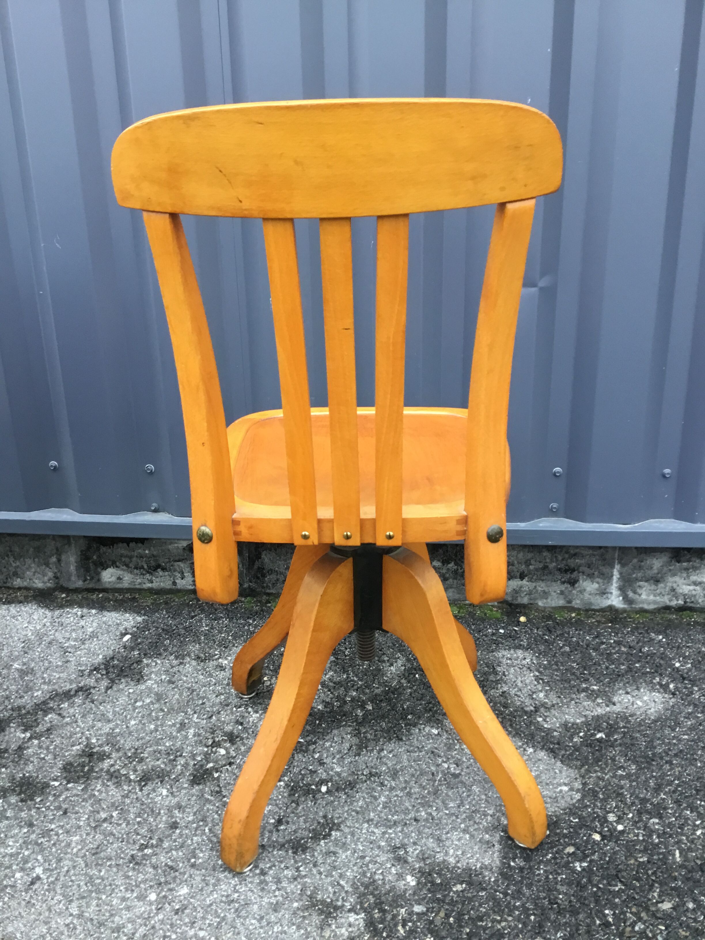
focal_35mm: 31
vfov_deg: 58.4
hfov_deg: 45.4
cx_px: 352
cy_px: 470
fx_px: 842
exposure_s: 1/30
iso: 80
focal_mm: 3.3
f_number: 2.4
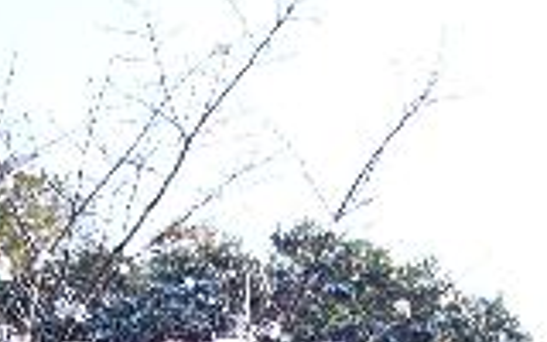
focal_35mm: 153
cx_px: 55
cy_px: 732
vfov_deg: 8.1
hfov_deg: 13.6
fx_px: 2281
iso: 100
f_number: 4.6
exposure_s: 1/500
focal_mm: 6
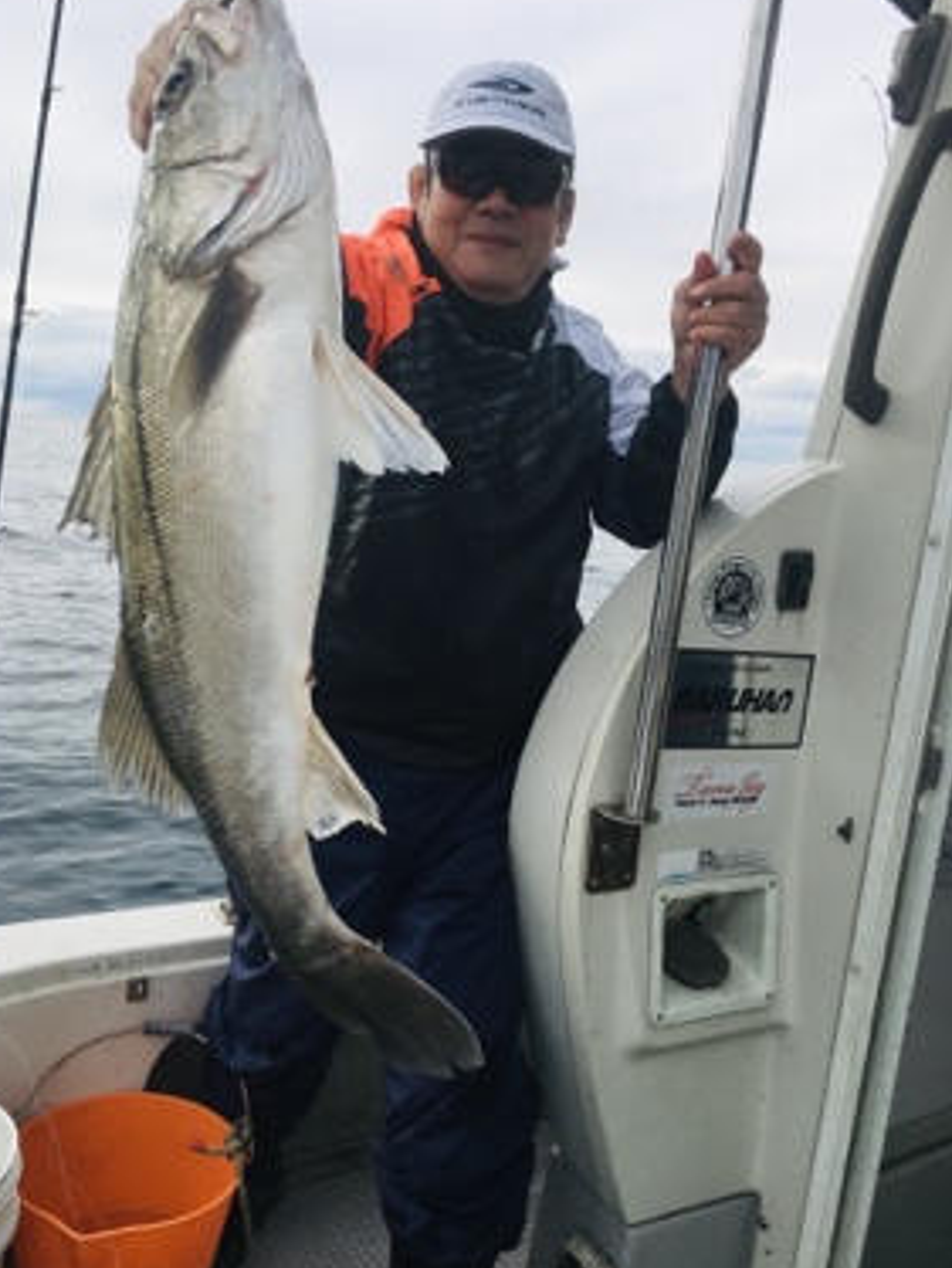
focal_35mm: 31
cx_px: 461
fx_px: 1135
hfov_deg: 45.5
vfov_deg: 58.3
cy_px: 627
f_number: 2.2
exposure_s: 1/1241
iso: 25
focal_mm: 4.15
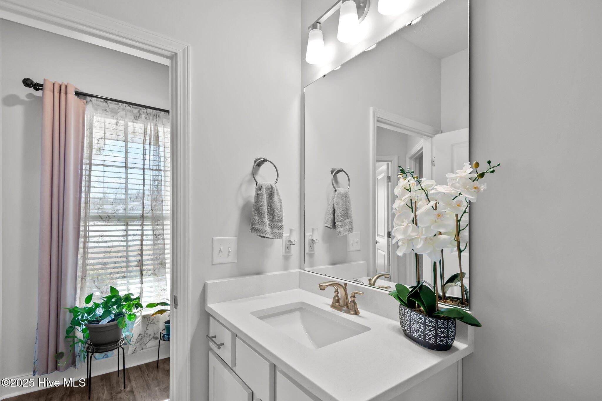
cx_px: 301
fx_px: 267
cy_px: 200
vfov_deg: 73.7
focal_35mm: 16
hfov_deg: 96.8
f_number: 4.5
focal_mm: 16
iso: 400
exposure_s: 1/80
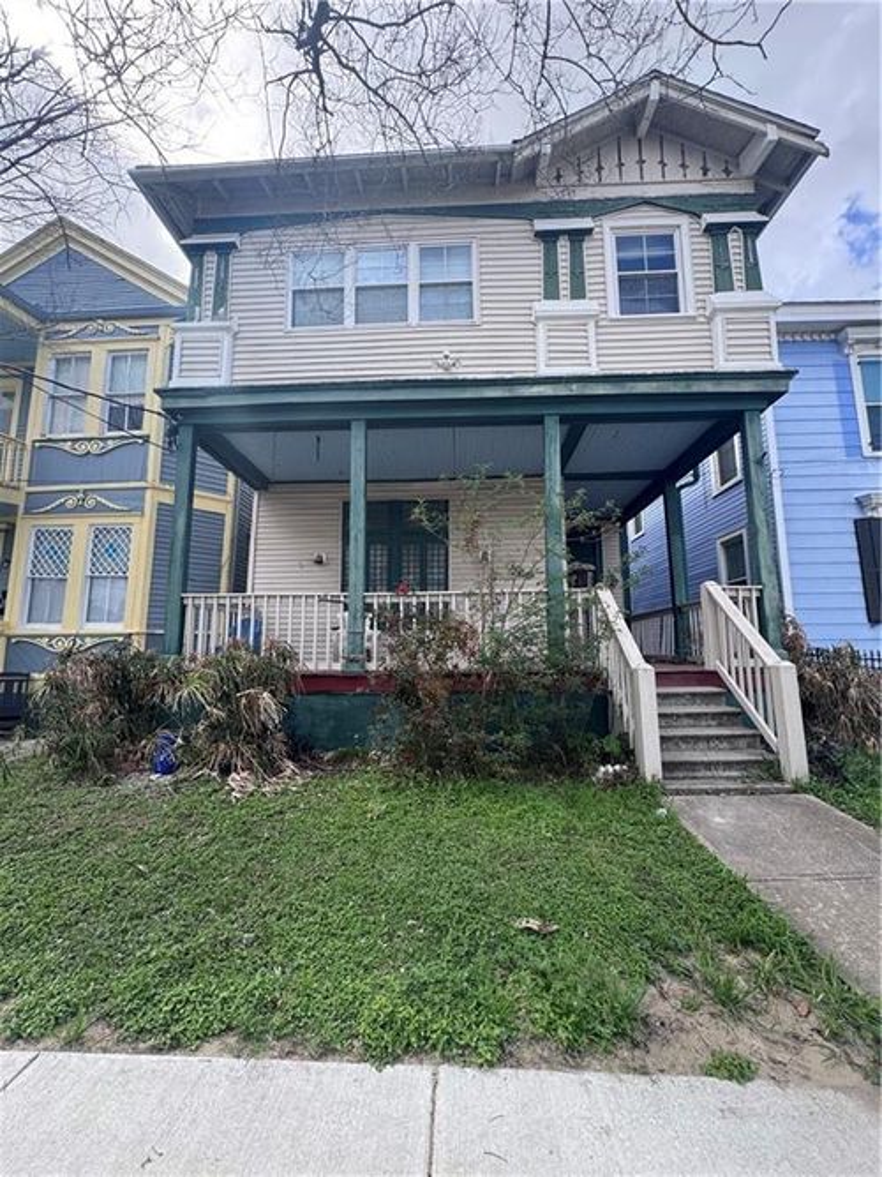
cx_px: 441
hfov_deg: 85.7
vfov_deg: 102.1
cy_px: 588
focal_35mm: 14
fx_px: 476
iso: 40
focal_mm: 2.22
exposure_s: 1/373
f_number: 2.2
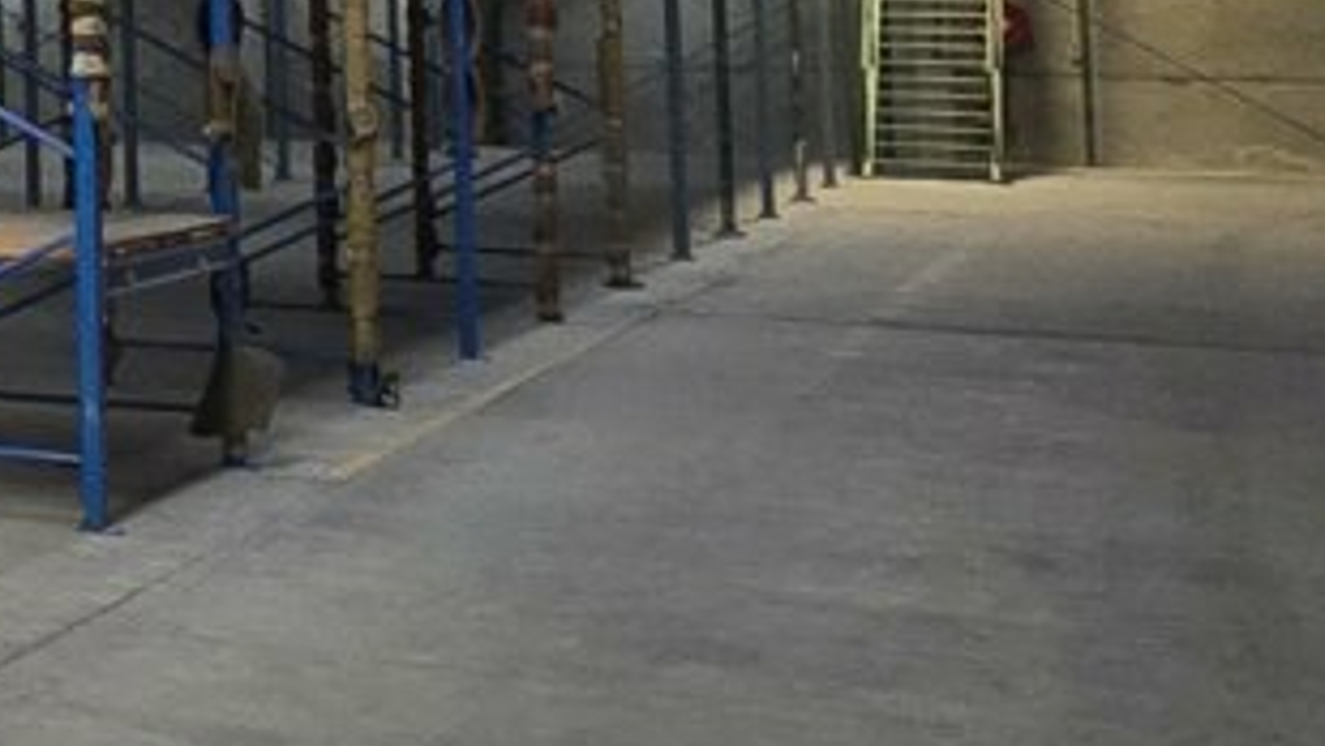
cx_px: -1436
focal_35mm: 88
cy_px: -369
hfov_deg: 16.8
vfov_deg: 13.0
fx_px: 3093
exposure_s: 1/50
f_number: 2.2
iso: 80
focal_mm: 2.2
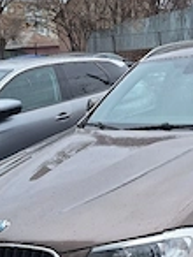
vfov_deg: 30.7
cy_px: 125
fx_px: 467
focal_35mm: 63
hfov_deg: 22.8
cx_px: 172
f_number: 1.8
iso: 40
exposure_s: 1/667
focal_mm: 5.54
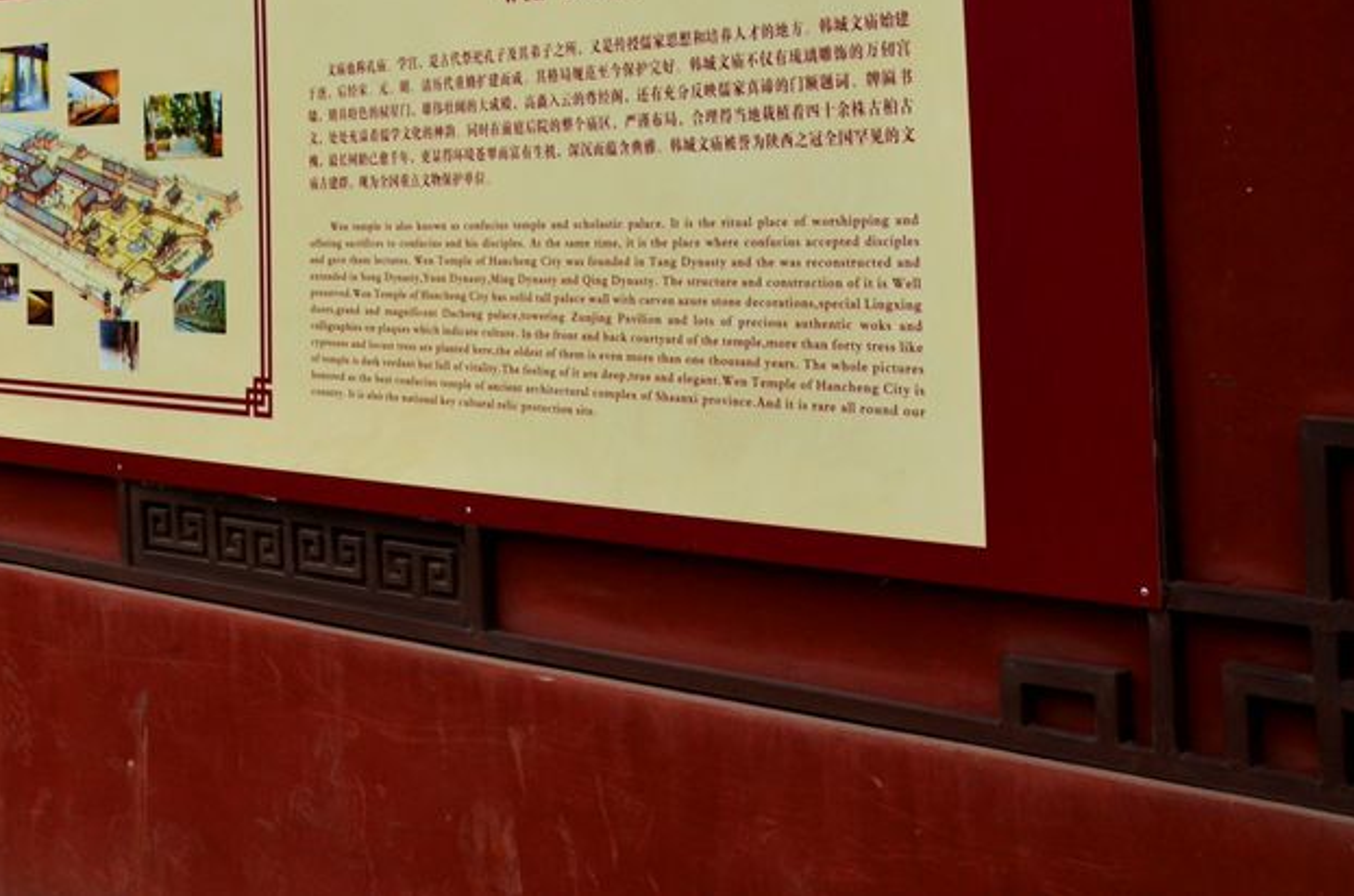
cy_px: -78
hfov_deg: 31.9
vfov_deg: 21.7
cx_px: 69
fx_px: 2215
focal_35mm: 59
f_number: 10
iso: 360
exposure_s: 1/60
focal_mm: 18
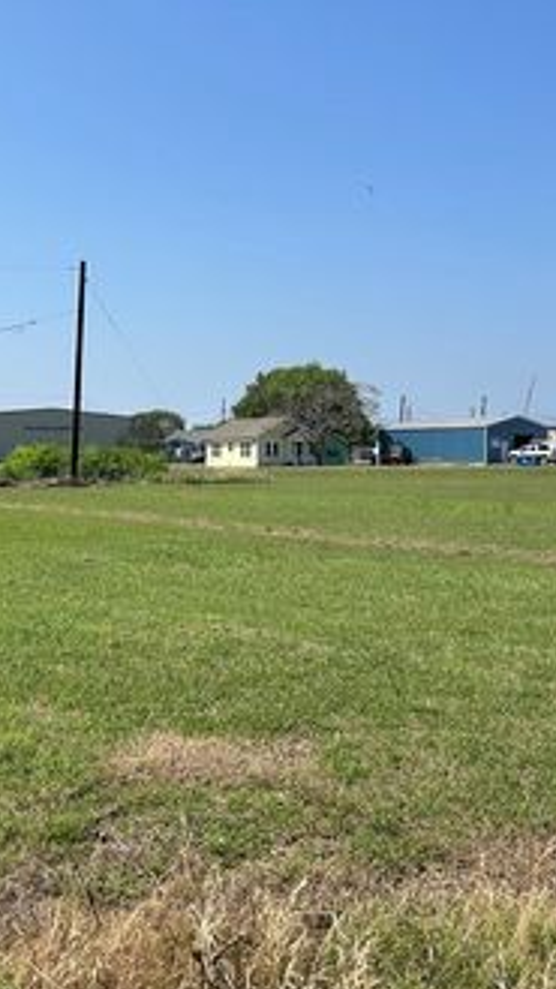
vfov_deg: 47.3
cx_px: 114
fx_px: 1127
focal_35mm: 43
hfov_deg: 27.2
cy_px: 464
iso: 50
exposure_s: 1/5076
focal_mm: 5.7
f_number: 1.5
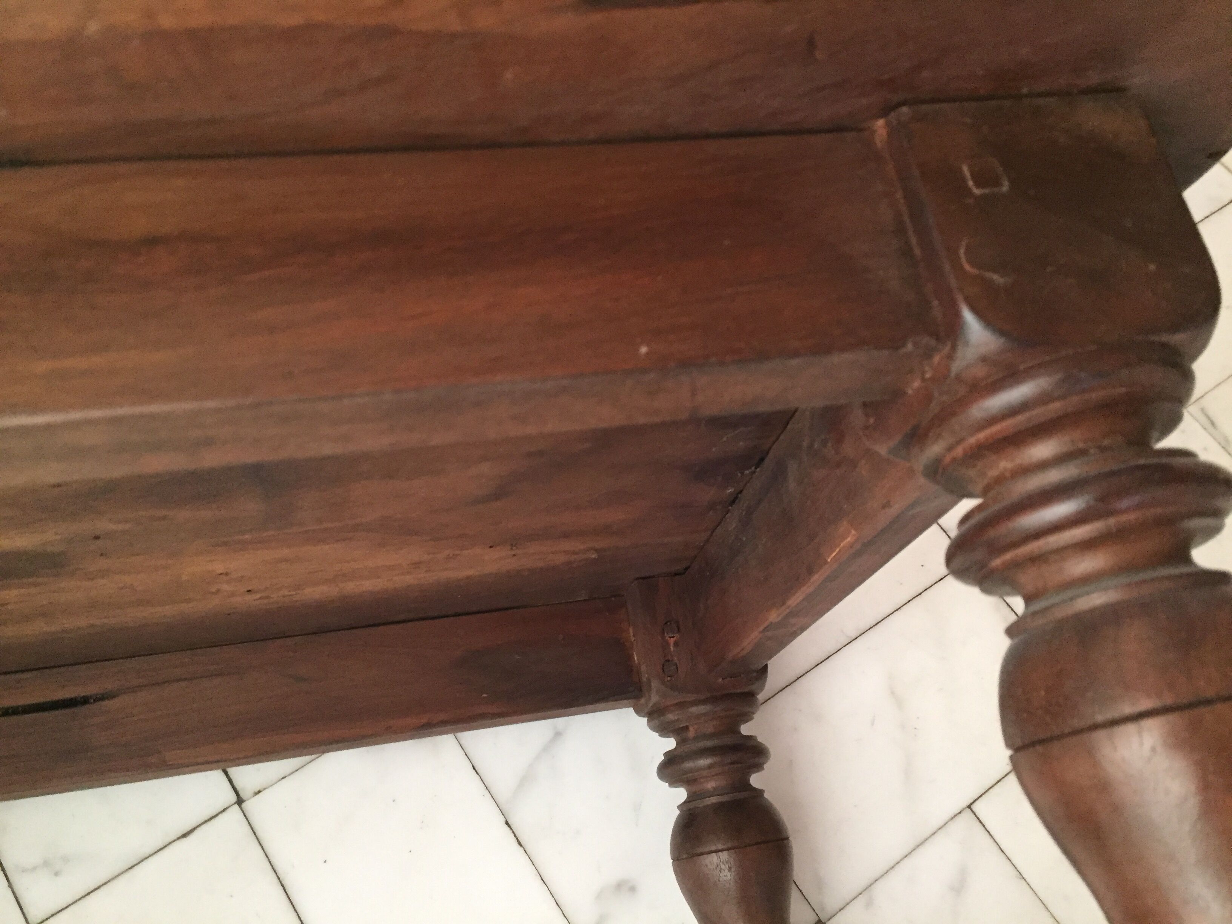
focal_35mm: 29
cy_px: 462
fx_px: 1032
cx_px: 616
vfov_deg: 48.2
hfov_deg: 61.7
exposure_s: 1/25
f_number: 2.2
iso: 250
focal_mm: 4.15
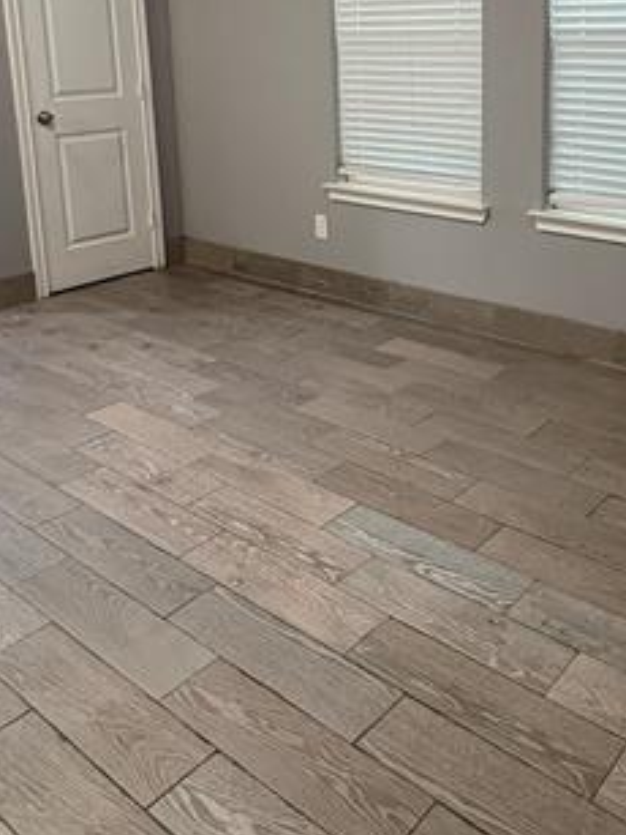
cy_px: 188
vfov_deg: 50.0
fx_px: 845
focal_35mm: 35
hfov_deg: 39.5
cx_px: 476
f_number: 2.2
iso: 200
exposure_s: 1/60
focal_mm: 2.22
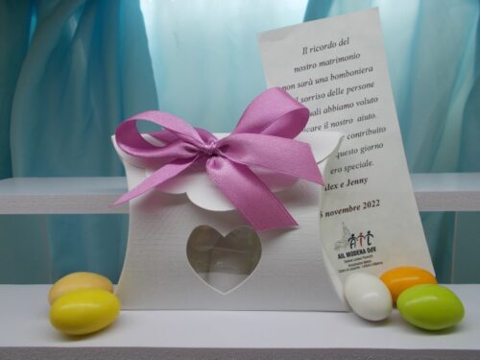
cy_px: 180
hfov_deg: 60.0
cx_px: 240
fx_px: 416
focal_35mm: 30
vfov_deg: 46.8
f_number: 3.4
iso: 80
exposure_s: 1/200
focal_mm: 5.3
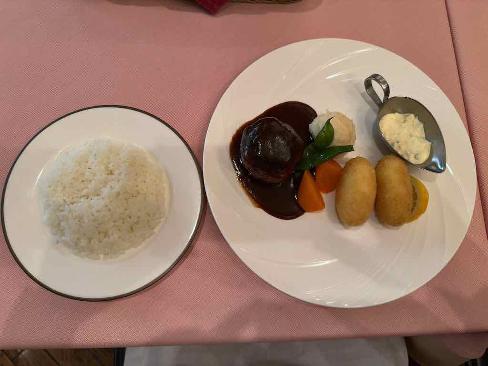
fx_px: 338
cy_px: 183
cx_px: 244
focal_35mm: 24
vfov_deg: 56.8
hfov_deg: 71.6
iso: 125
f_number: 1.78
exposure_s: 1/50
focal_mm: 6.76
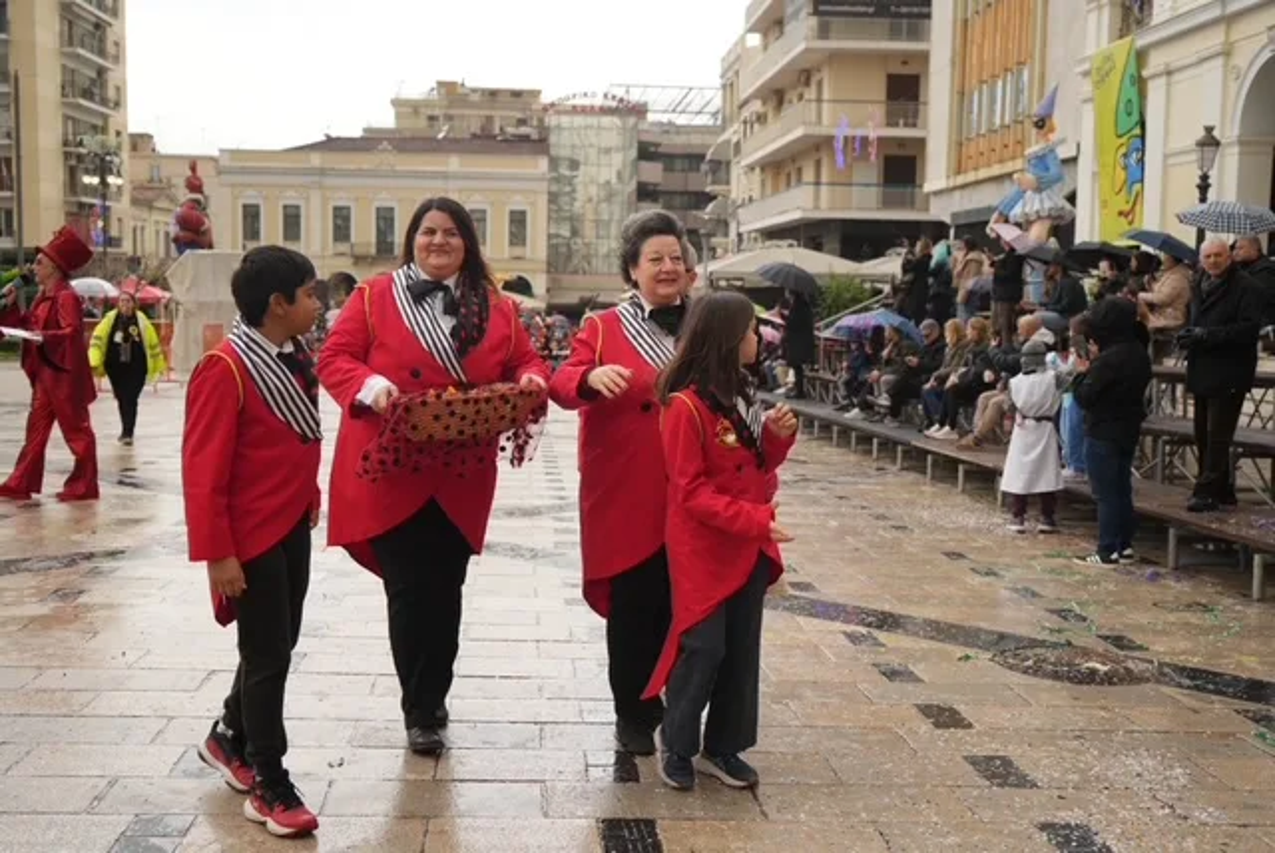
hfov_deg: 51.8
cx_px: 638
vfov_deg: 36.0
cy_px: 426
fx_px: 1312
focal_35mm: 37
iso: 500
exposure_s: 1/800
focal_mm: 37
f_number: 4
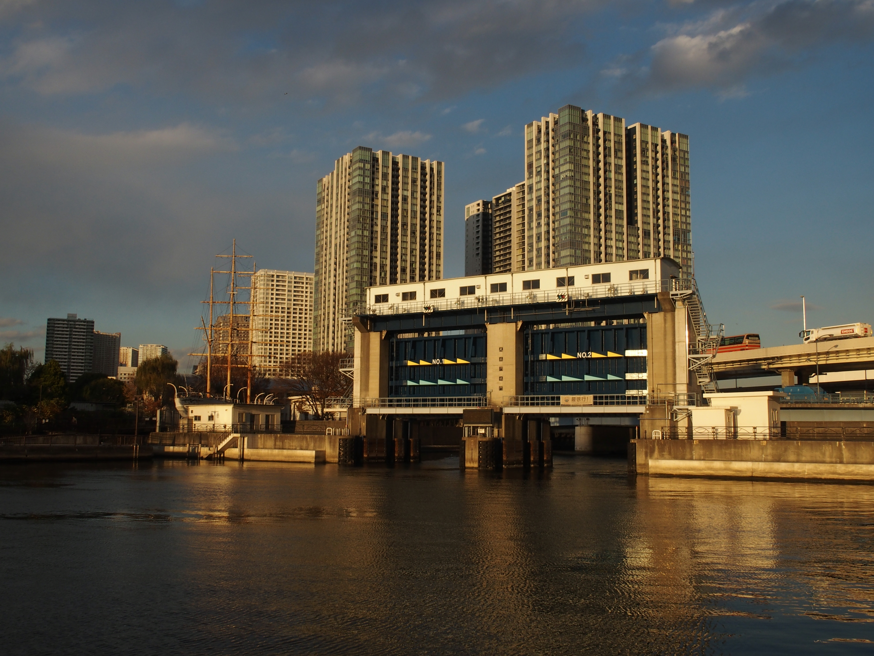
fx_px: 884
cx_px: 437
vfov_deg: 40.7
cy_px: 328
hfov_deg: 52.6
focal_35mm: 35
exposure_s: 1/400
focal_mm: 7.4
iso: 100
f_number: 5.6
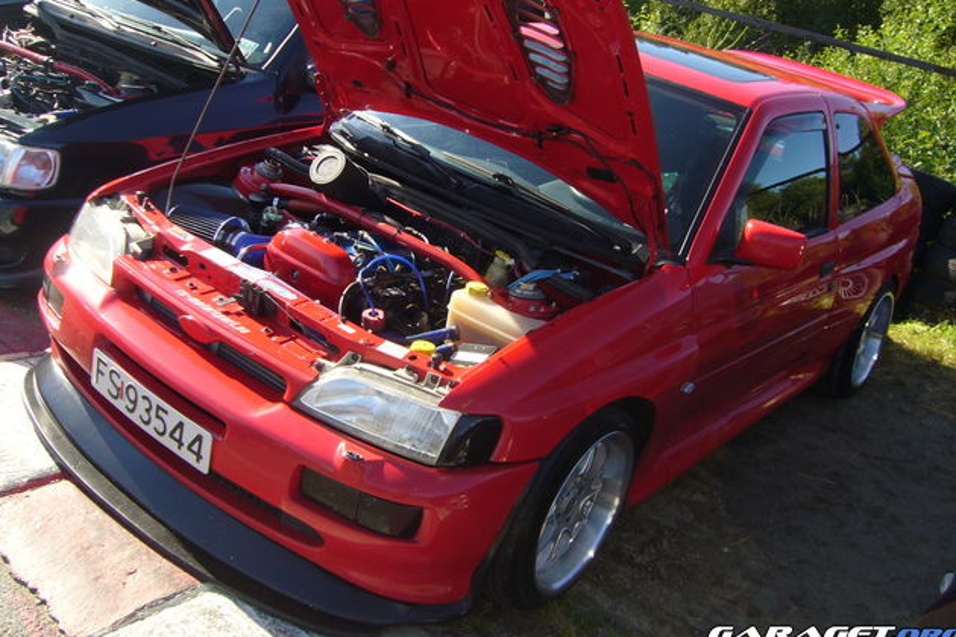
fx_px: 982
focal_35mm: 37
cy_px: 285
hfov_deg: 51.9
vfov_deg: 35.9
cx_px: 483
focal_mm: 5.8
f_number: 5.6
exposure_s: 1/100
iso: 80
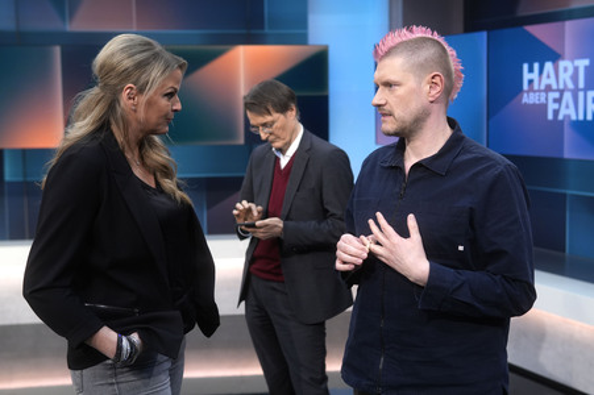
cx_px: 297
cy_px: 198
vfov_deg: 29.8
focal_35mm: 45
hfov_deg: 43.6
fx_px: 742
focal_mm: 30
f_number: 2.2
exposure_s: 1/200
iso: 640
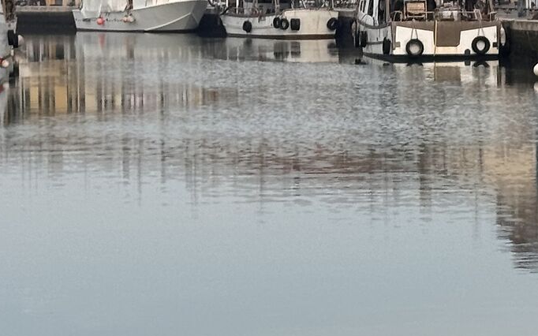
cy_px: 129
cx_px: 359
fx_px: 2624
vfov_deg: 7.3
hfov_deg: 11.7
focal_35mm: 179
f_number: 1.78
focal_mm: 6.76
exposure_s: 1/2252
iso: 64
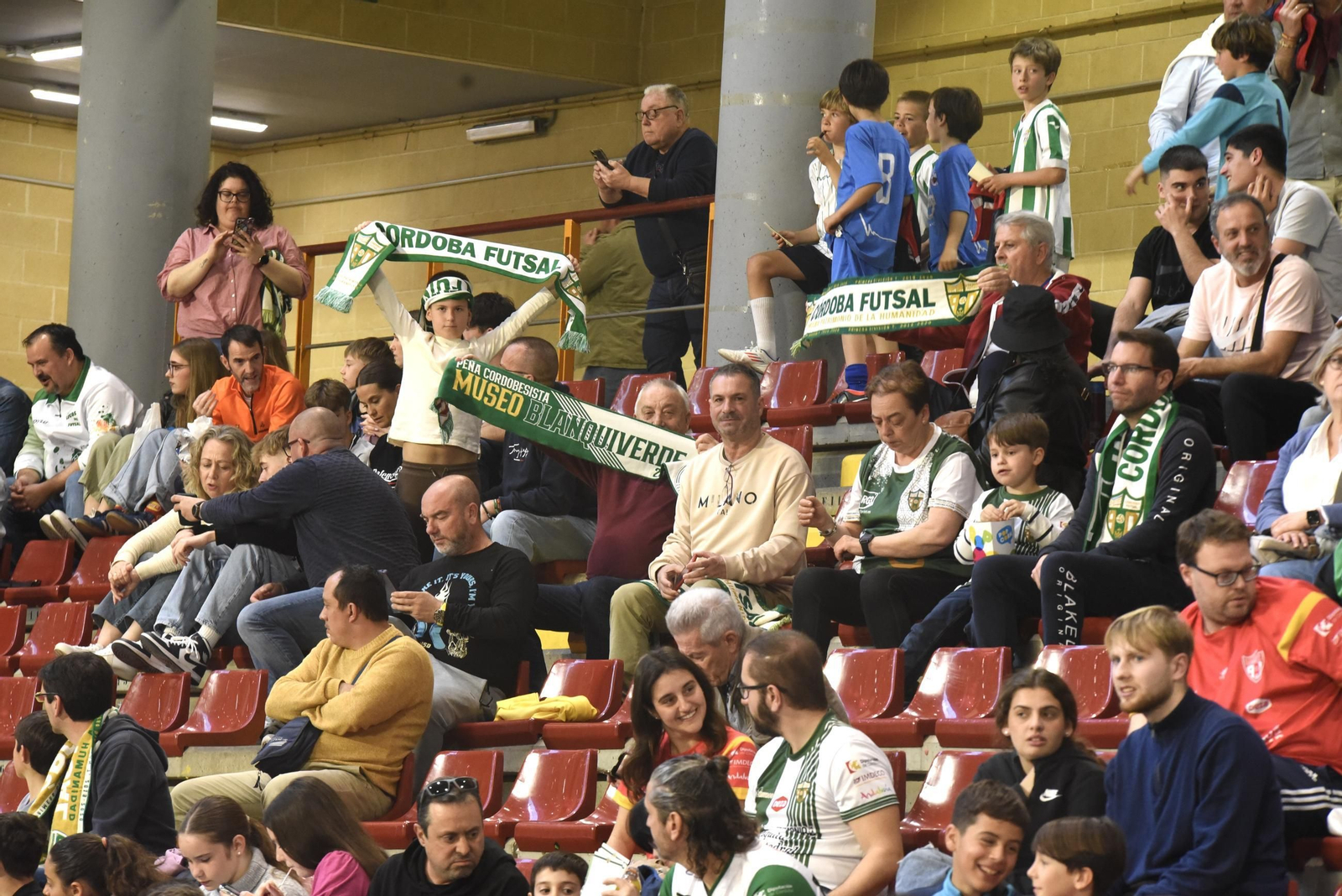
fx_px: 6526
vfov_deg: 7.9
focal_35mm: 175
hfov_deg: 11.7
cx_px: 671
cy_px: 448
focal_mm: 175
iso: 4000
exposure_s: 1/160
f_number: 6.3
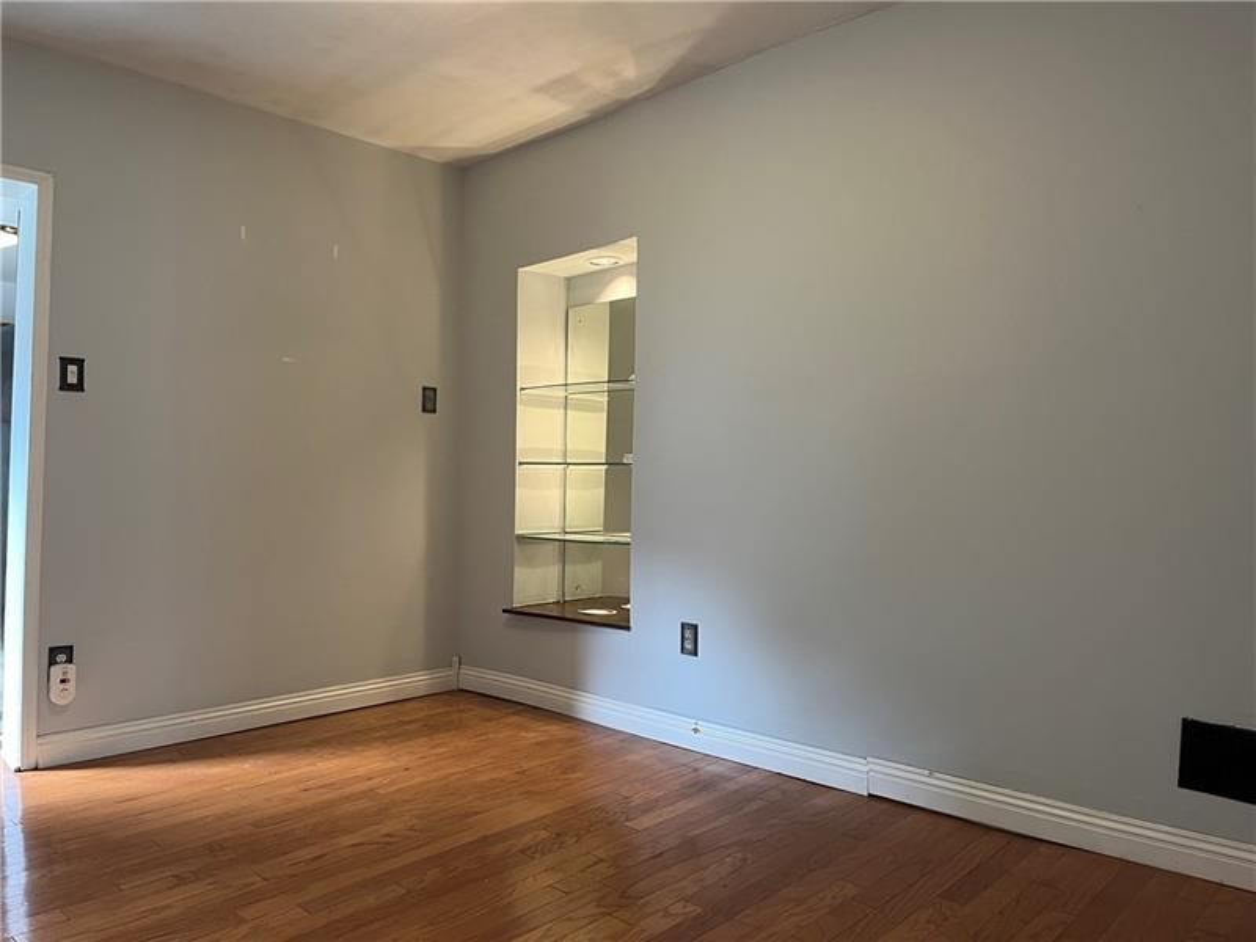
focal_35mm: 26
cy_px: 471
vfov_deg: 53.1
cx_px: 628
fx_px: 943
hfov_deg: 67.3
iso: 125
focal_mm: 5.1
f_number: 1.6
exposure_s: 1/60
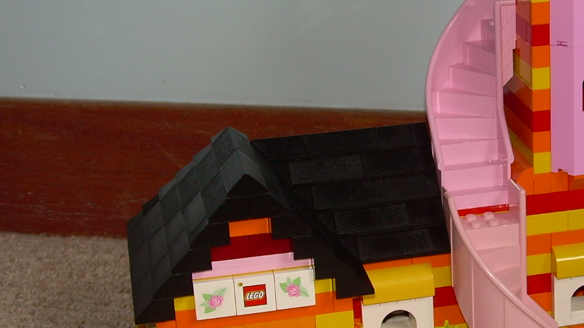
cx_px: 479
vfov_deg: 13.3
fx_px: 1409
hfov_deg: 23.0
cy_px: 130
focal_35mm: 91
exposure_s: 1/60
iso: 50
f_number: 3
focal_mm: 7.7
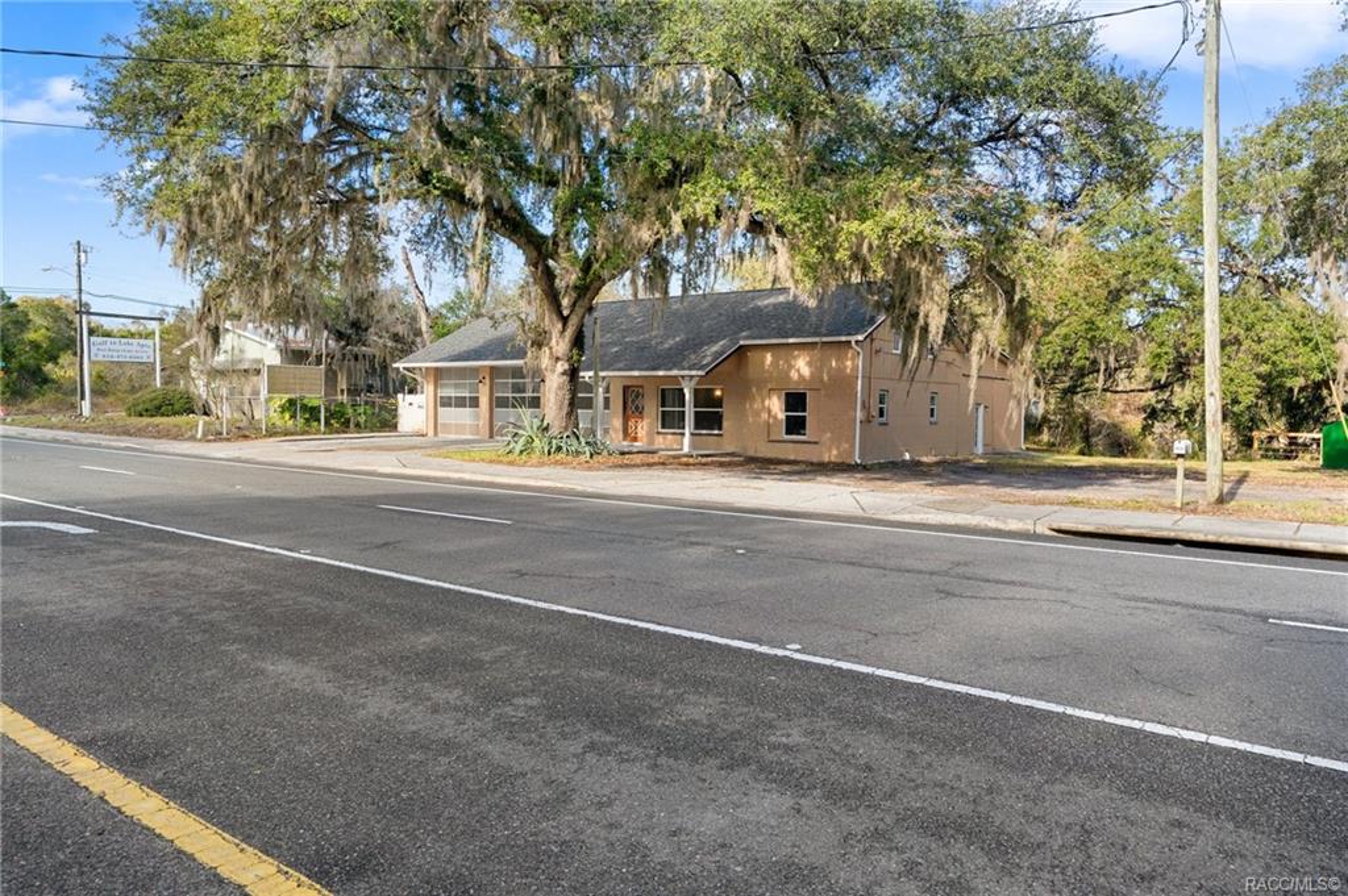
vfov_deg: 55.0
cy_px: 448
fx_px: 861
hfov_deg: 76.1
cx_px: 674
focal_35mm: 23
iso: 320
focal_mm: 23
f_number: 9
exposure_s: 1/160
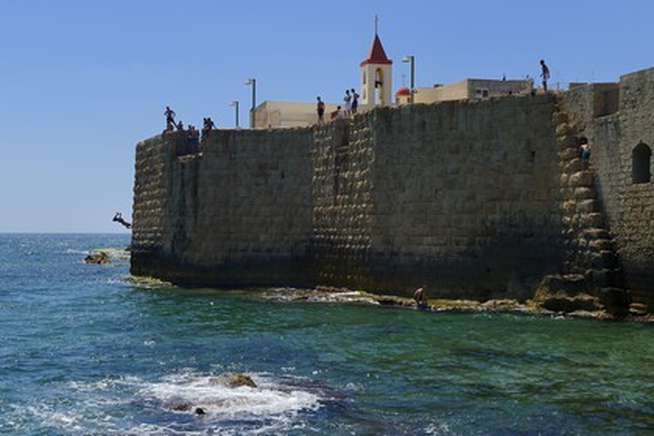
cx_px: 327
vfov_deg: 24.2
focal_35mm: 56
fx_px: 1017
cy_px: 218
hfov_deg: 35.6
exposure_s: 1/500
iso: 200
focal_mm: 56
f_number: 10
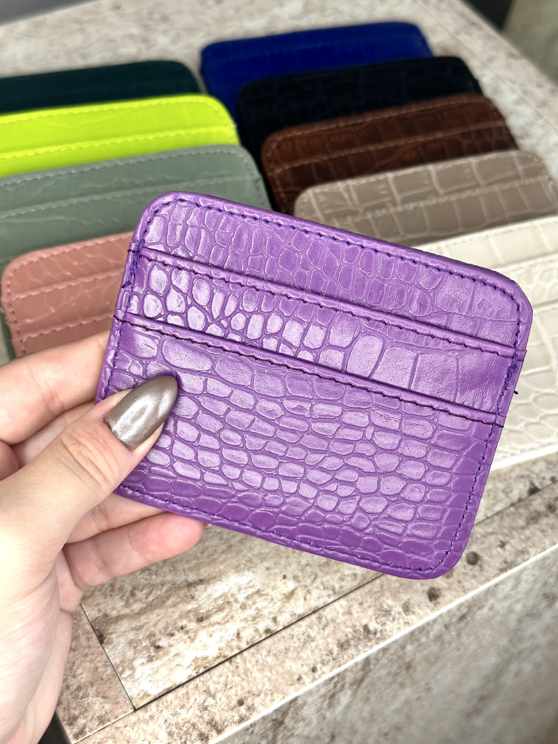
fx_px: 1032
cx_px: 279
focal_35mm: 48
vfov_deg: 39.7
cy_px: 372
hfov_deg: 30.3
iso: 64
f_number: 1.78
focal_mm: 6.86
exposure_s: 1/50
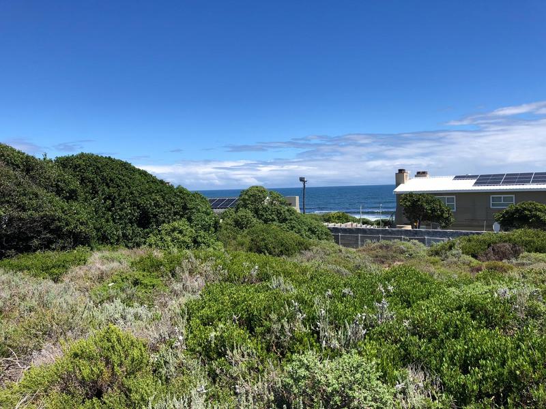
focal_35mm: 28
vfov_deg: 49.7
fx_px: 442
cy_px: 204
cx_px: 273
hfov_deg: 63.4
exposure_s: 1/2288
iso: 20
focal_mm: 3.99
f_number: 1.8
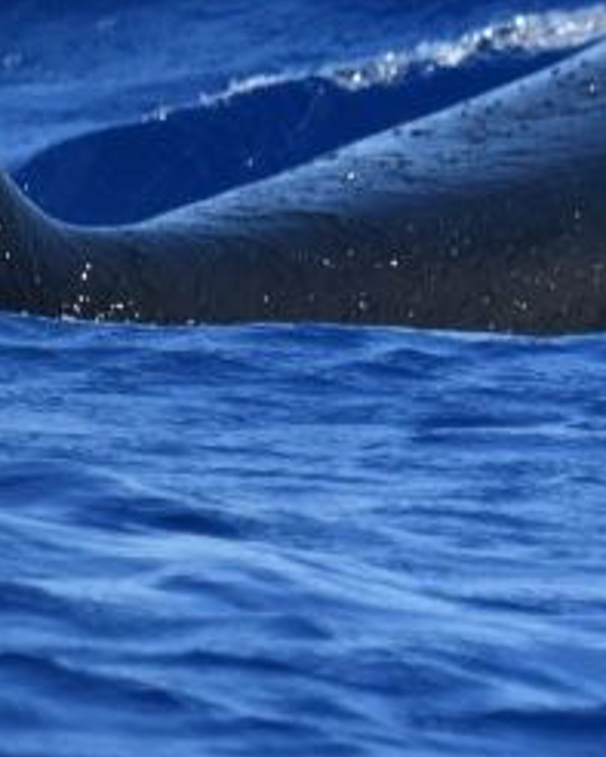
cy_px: 54
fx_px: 40979
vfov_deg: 1.1
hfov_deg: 0.8
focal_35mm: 1829
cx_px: 584
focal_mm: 600
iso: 1600
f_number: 6.3
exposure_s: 1/8000
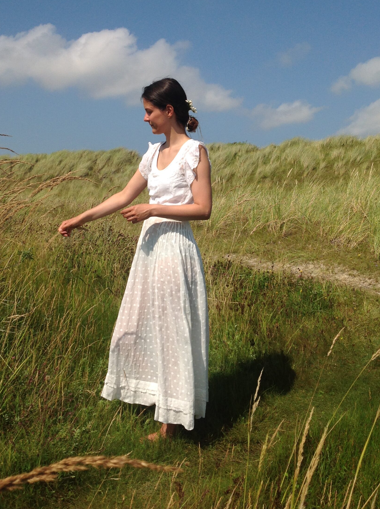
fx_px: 602
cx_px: 183
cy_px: 219
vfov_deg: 45.7
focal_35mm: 41
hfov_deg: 35.0
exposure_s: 1/3788
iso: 50
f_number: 2.4
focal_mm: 4.28
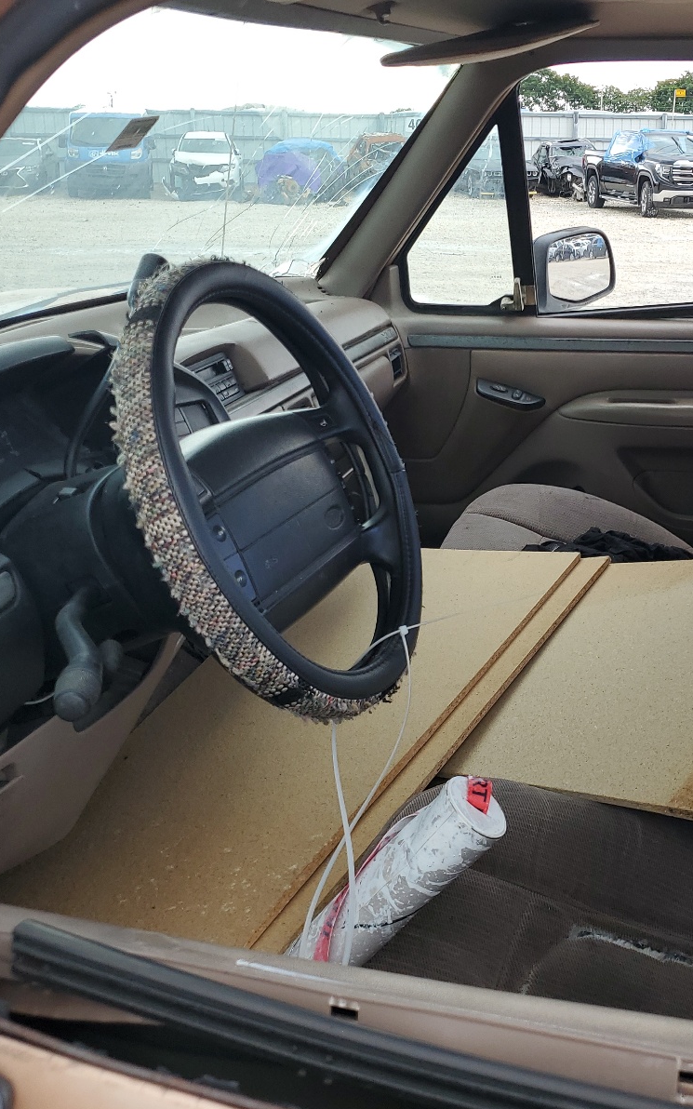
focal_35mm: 37
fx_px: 1118
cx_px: 531
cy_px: 557
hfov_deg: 33.6
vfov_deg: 52.7
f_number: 1.5
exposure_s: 1/256
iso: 50
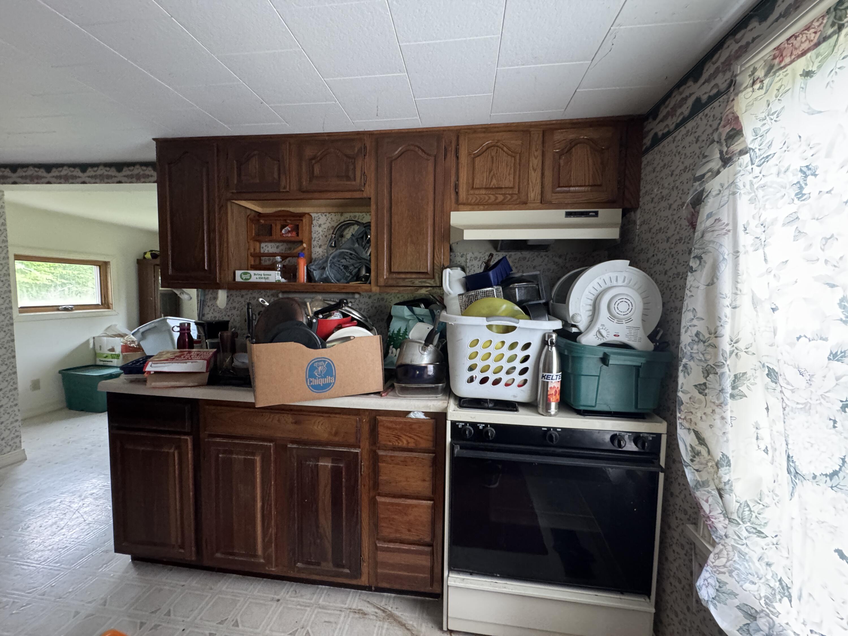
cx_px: 424
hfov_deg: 102.1
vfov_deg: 85.7
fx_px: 343
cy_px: 318
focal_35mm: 14
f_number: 2.2
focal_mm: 2.22
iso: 640
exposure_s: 1/60
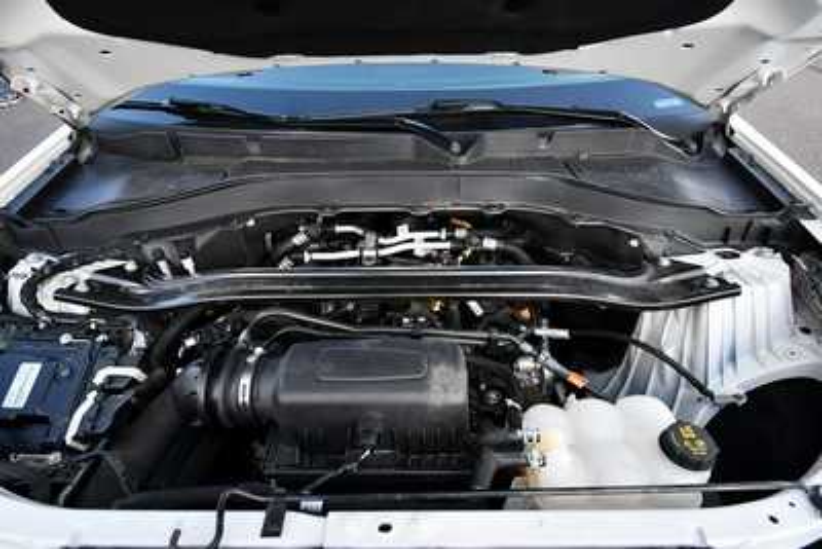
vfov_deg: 64.6
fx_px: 434
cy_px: 274
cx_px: 411
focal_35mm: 19
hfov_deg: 86.9
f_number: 5
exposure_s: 1/250
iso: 500
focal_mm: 13
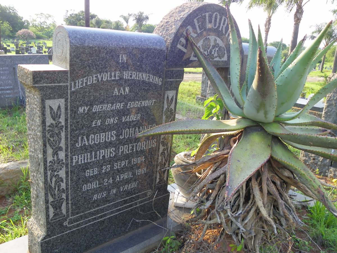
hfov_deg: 58.4
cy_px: 126
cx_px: 168
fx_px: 302
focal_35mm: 31
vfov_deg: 45.4
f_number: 2.8
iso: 64
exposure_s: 1/125
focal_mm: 5.5
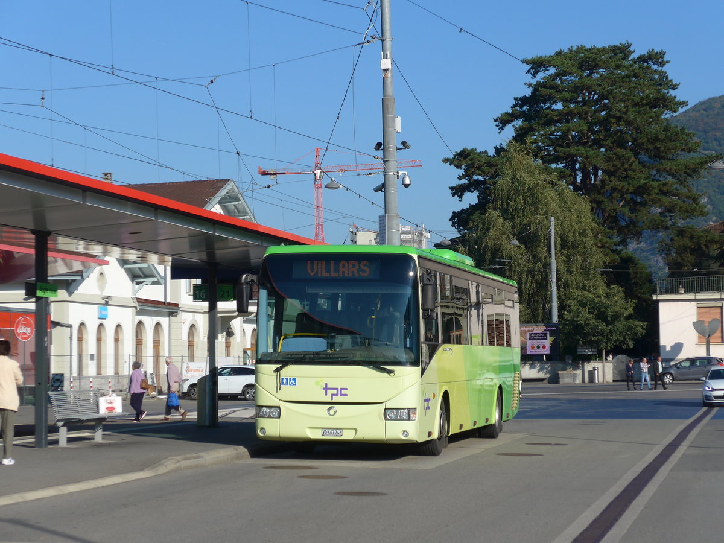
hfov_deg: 22.8
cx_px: 362
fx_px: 1799
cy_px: 272
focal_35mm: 86
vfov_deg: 17.2
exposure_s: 1/640
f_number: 4.5
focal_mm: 17
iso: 80
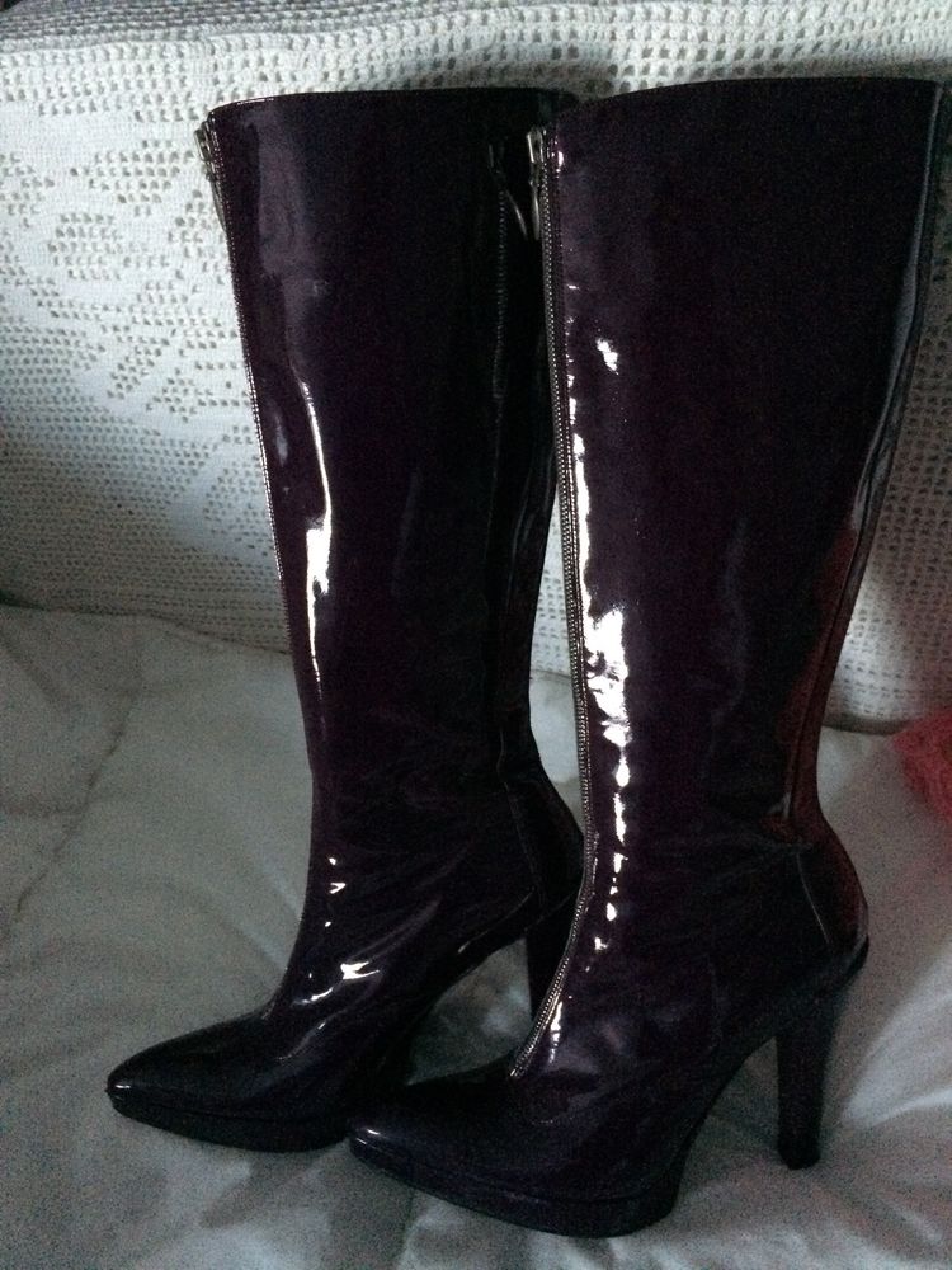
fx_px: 1063
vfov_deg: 61.7
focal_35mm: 29
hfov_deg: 48.2
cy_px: 635
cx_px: 476
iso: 640
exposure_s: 1/17
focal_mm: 4.15
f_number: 2.2
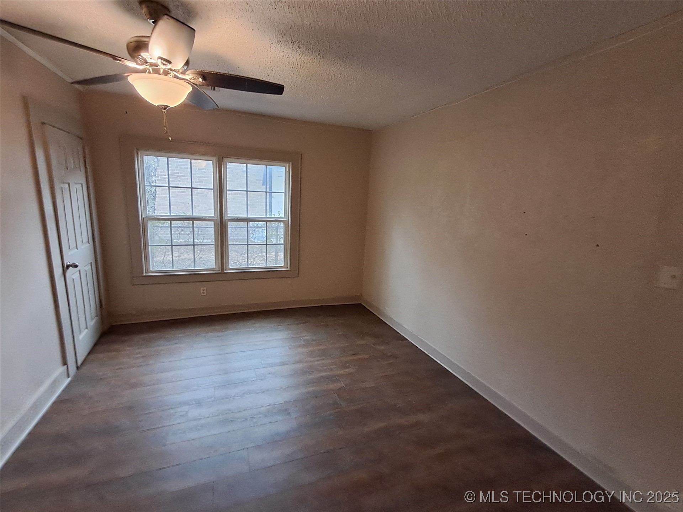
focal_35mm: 16
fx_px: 316
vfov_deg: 78.1
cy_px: 256
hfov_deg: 94.5
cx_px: 342
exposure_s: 1/40
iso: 125
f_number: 2.2
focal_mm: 1.64
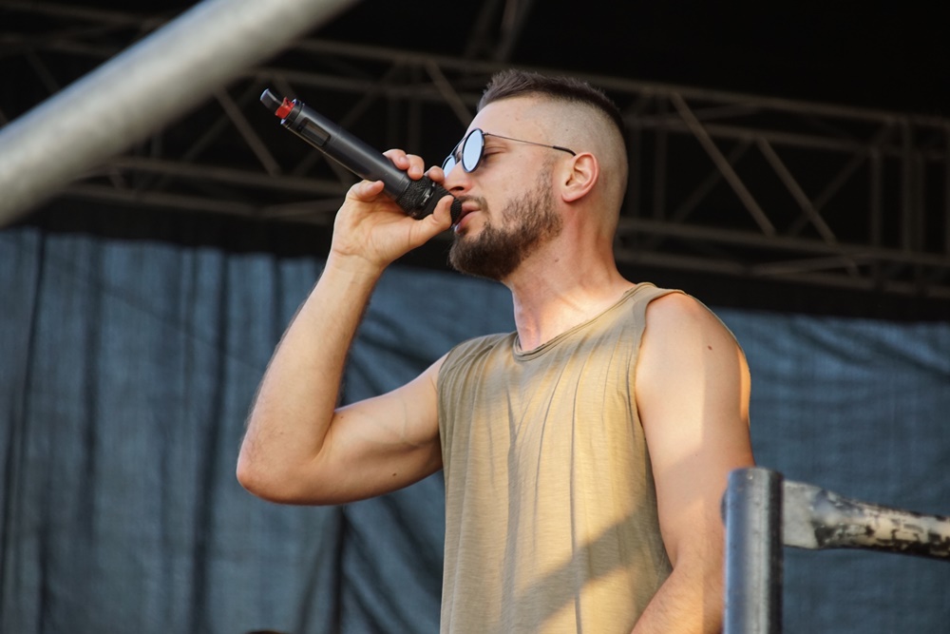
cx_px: 475
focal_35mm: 202
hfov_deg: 10.2
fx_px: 5344
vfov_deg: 6.8
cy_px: 317
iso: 640
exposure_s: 1/250
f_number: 5.6
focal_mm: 135
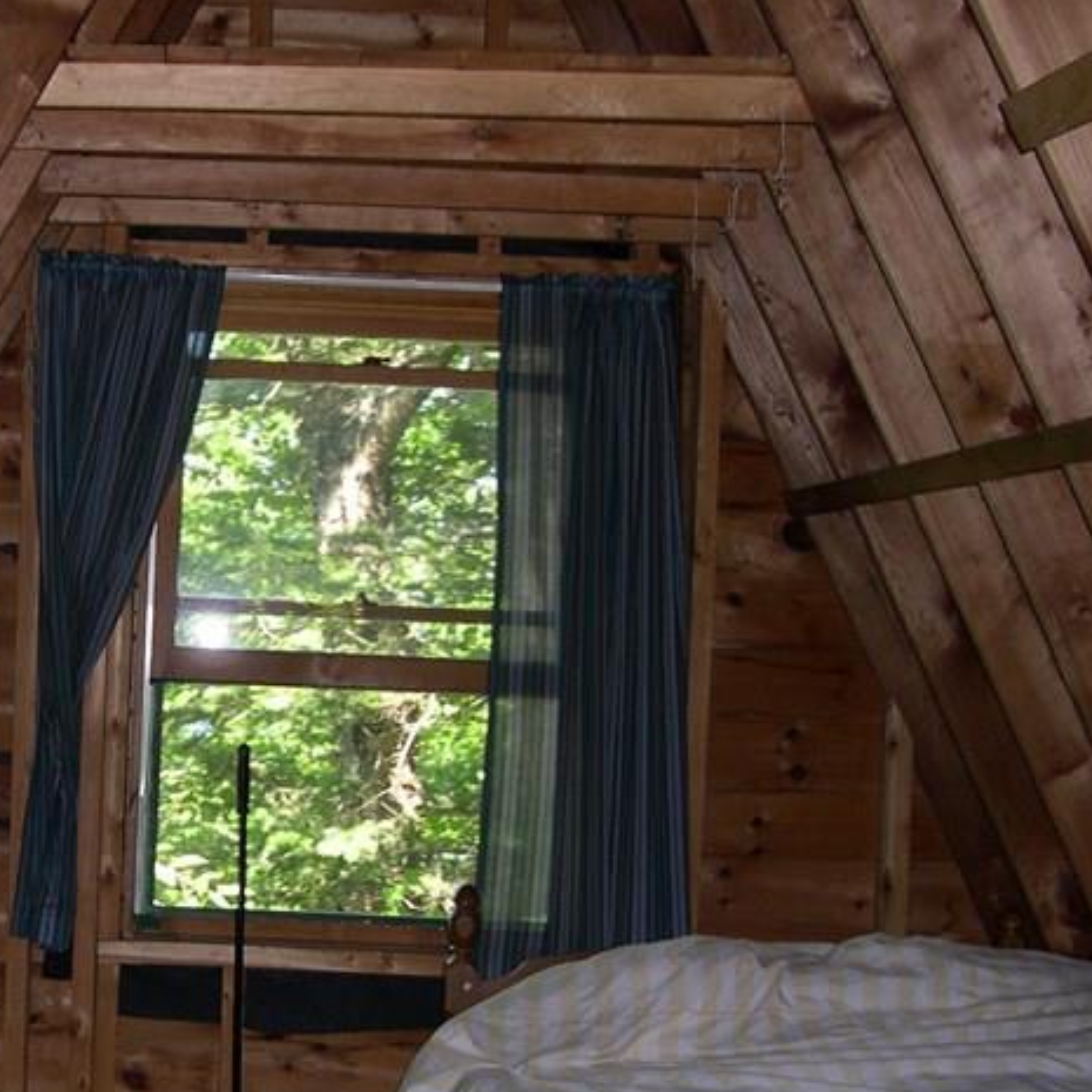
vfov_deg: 23.2
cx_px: 115
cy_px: 780
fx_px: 2641
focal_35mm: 74
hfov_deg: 22.8
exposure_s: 1/60
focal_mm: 8
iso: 133
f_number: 2.8
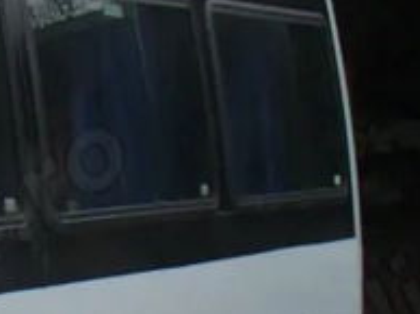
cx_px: -452
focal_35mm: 191
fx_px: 2315
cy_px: 325
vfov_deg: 7.7
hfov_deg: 9.6
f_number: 2.8
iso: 64
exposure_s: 1/400
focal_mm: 6.1
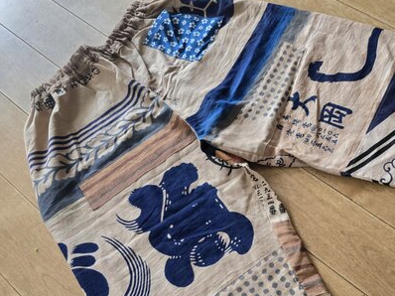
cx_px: 307
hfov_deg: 47.8
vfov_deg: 37.5
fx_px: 422
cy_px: 227
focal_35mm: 37
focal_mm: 6.3
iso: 320
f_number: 1.7
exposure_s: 1/100
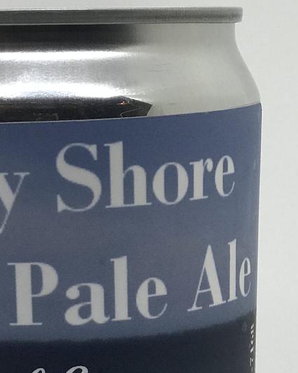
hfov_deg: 10.5
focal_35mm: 146
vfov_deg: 12.9
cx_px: 43
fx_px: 1610
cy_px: 441
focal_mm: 6.6
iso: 25
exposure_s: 1/60
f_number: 2.8
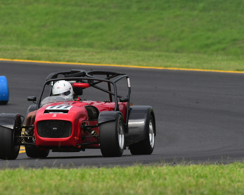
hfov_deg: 2.4
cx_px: 94
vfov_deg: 1.9
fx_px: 5930
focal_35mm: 821
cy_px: 101
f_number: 10
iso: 500
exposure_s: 1/640
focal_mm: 460
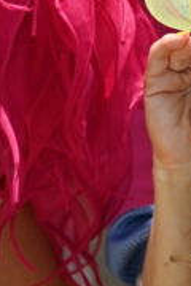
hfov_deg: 5.8
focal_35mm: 237
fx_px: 1886
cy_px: -150
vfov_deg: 8.5
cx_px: 210
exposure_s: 1/5000
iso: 320
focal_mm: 44
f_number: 2.8
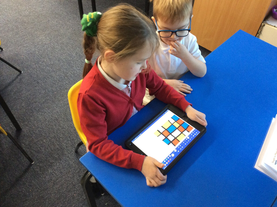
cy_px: 104
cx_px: 138
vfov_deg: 44.1
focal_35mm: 32
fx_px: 256
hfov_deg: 56.9
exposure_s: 1/25
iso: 160
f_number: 2.4
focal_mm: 3.3
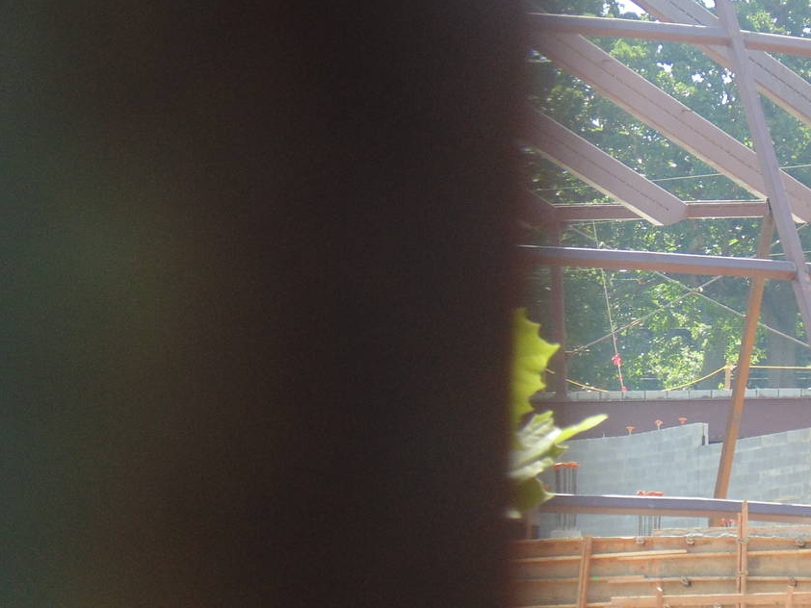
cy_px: 306
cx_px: 648
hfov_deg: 8.7
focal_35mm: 226
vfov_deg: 6.6
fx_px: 5296
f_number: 4.8
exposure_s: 1/125
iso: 100
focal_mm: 21.3
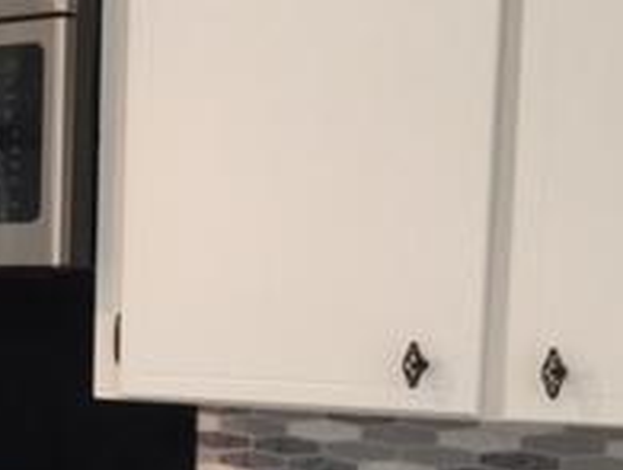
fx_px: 1713
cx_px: -332
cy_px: 508
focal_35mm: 95
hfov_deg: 18.2
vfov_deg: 15.2
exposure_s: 1/30
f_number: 2.2
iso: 50
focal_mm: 4.15
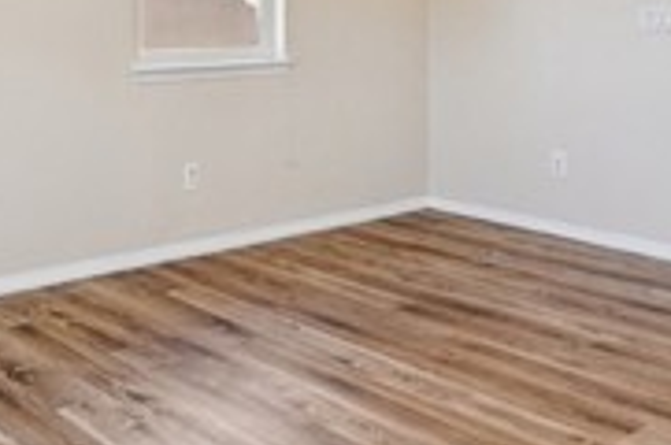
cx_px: 93
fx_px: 856
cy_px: 0
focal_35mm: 46
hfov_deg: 40.2
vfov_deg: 27.5
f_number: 8
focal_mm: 13
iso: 125
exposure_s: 1/30
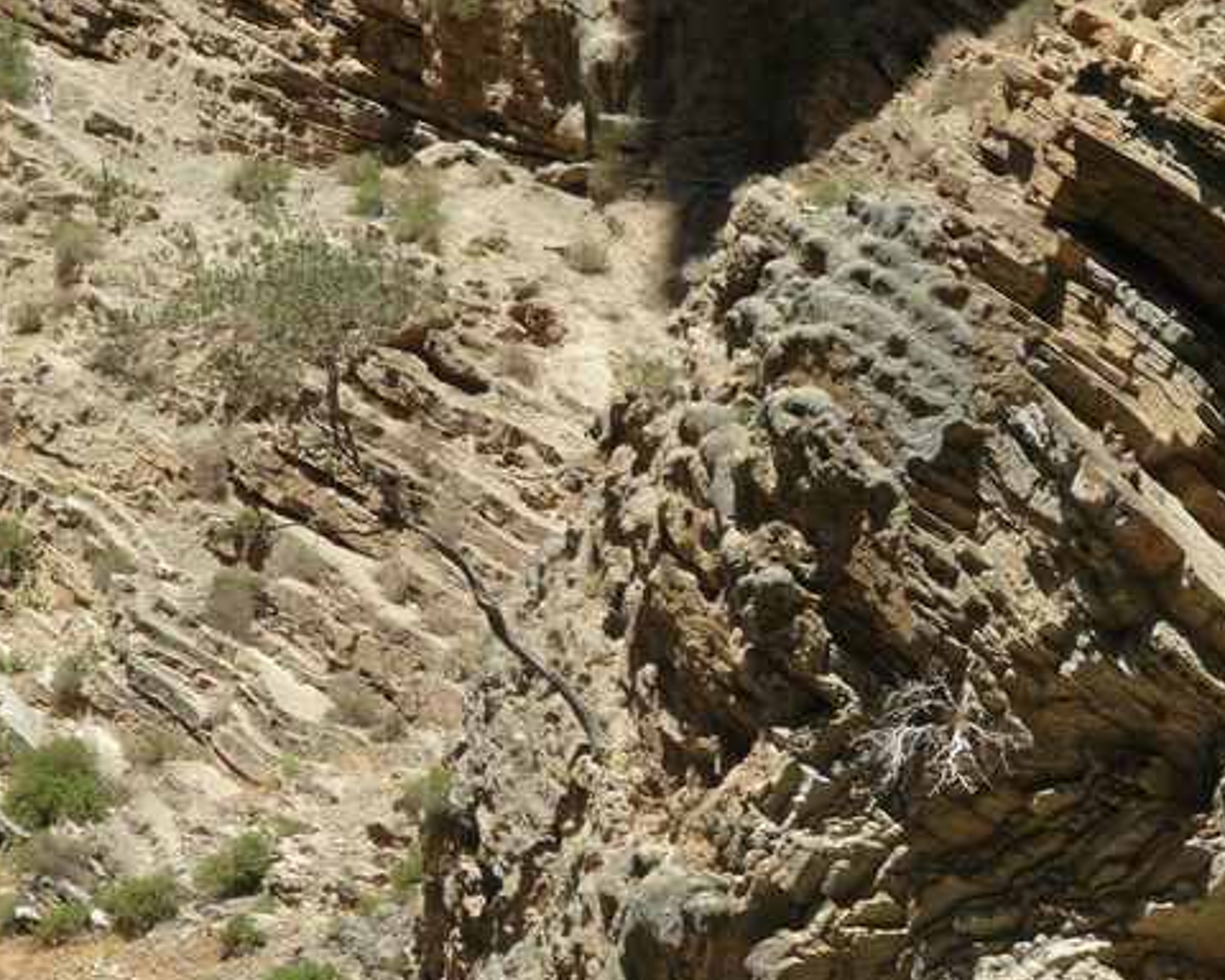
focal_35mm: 237
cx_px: 625
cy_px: 549
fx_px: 8592
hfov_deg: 8.2
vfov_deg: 6.5
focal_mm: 30.4
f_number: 5.6
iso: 100
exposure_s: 1/200
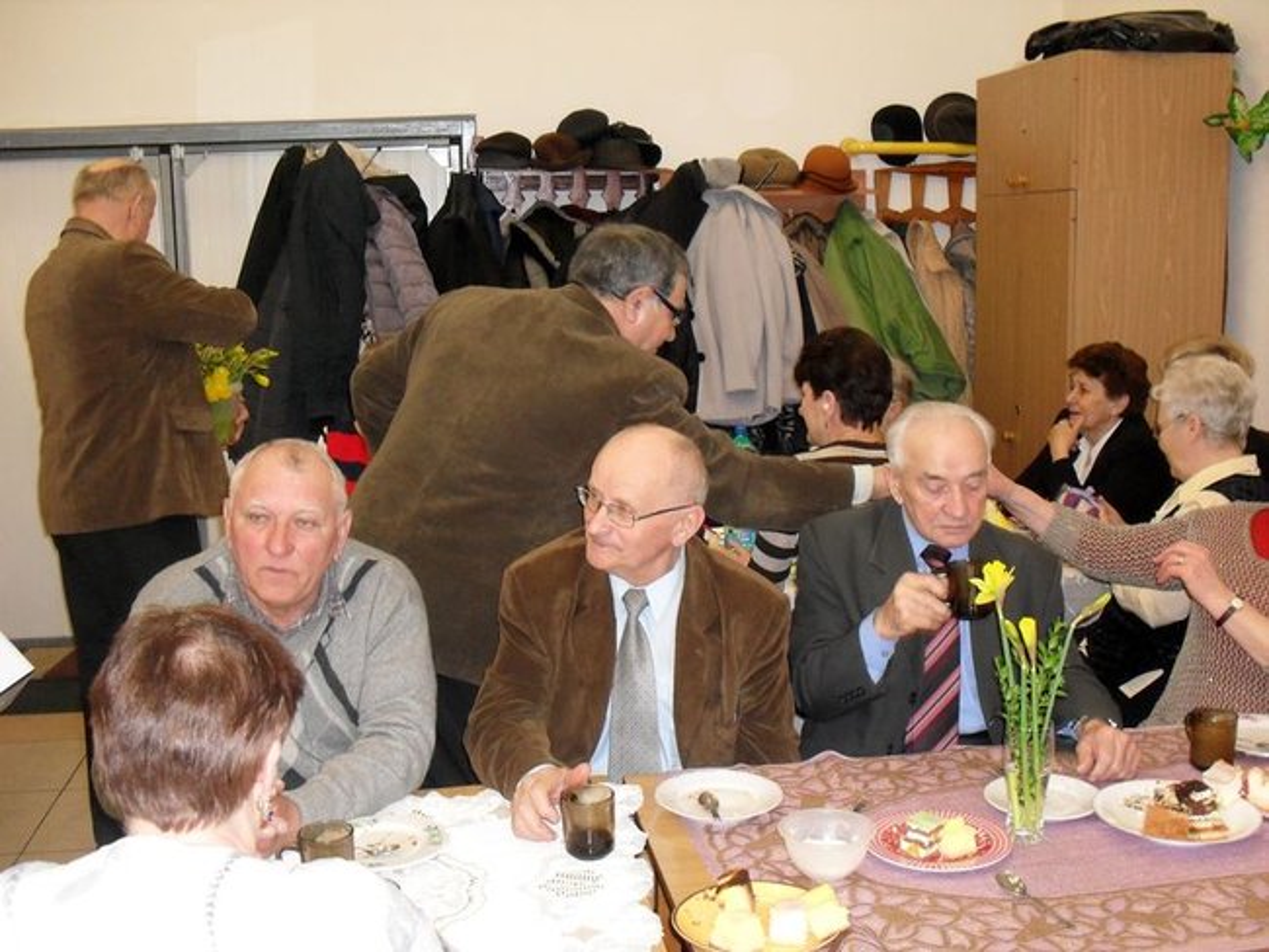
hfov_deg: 49.0
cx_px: 634
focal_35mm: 38
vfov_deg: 37.7
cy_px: 476
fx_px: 1394
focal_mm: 6.3
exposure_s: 1/45
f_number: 2.8
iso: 200
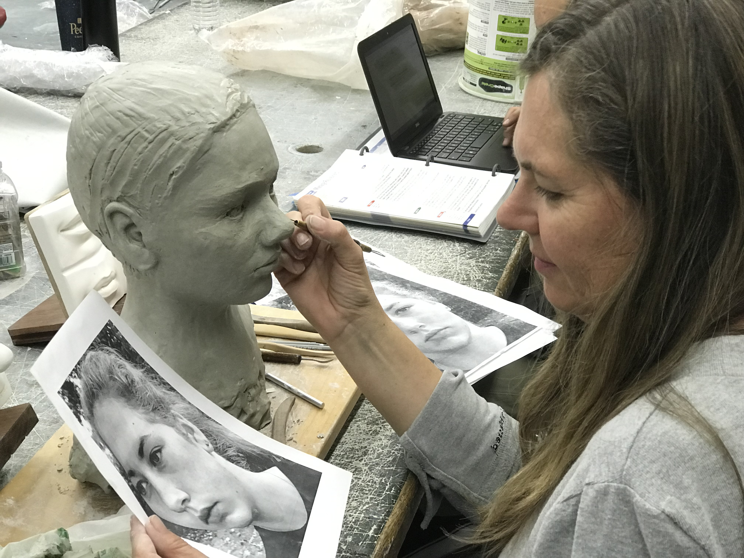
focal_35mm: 57
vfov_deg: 25.7
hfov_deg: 33.8
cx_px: 372
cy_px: 279
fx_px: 1225
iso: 160
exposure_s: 1/60
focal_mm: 6.6
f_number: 2.8
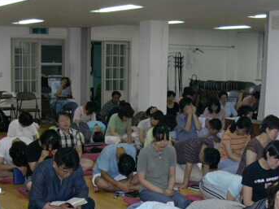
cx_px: 140
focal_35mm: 69
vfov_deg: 20.9
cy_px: 187
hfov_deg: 28.2
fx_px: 556
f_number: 2.7
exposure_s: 1/64
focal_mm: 5.6
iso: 100
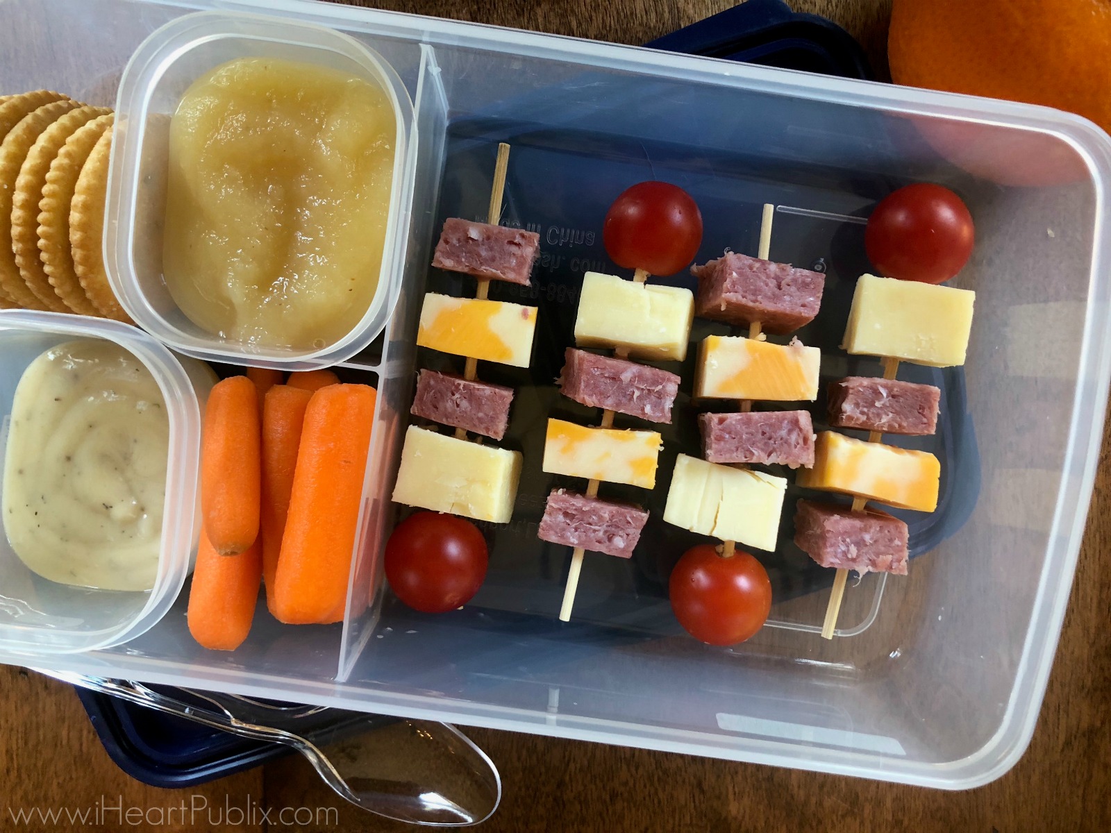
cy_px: 416
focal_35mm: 28
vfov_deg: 49.7
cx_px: 556
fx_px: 899
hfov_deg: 63.4
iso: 50
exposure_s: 1/15
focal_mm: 4
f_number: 1.8
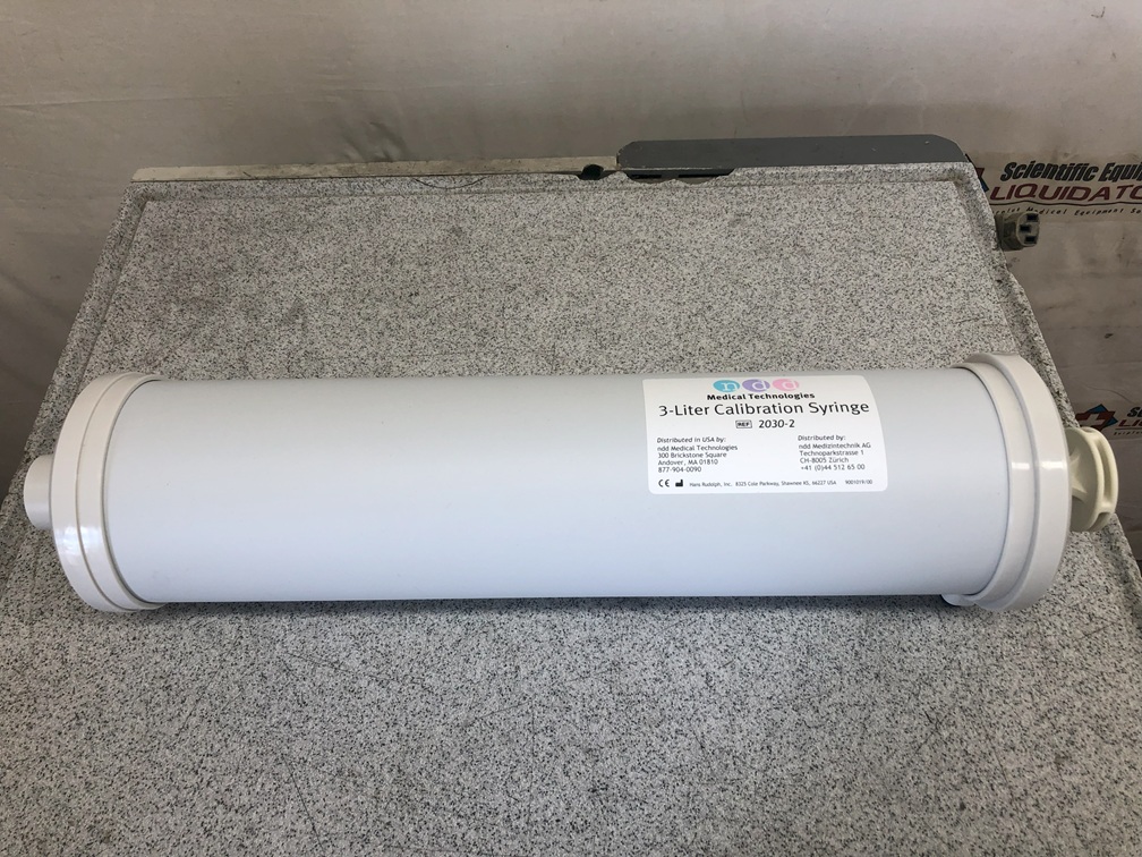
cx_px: 571
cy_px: 428
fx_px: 924
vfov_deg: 49.7
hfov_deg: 63.4
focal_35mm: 28
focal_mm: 3.99
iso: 40
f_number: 1.8
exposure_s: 1/120
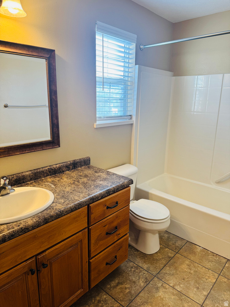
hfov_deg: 56.8
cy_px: 154
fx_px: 213
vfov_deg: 71.6
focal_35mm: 24
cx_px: 115
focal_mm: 6.76
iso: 80
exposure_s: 1/120
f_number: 1.78
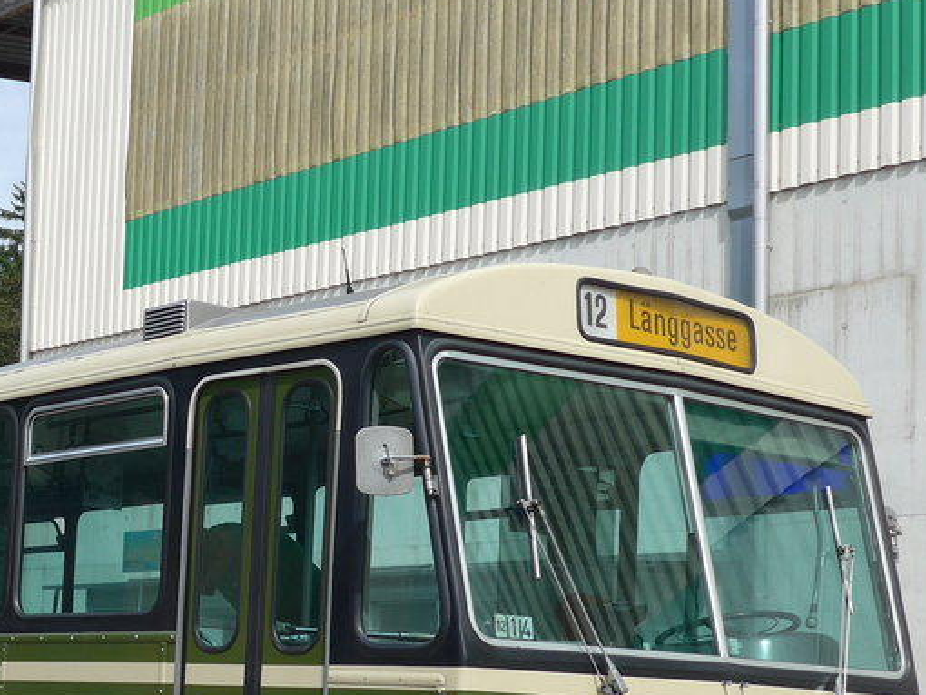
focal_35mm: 80
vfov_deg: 18.3
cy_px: 532
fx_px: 2141
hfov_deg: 24.0
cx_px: 182
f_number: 2.8
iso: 80
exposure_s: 1/1600
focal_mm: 7
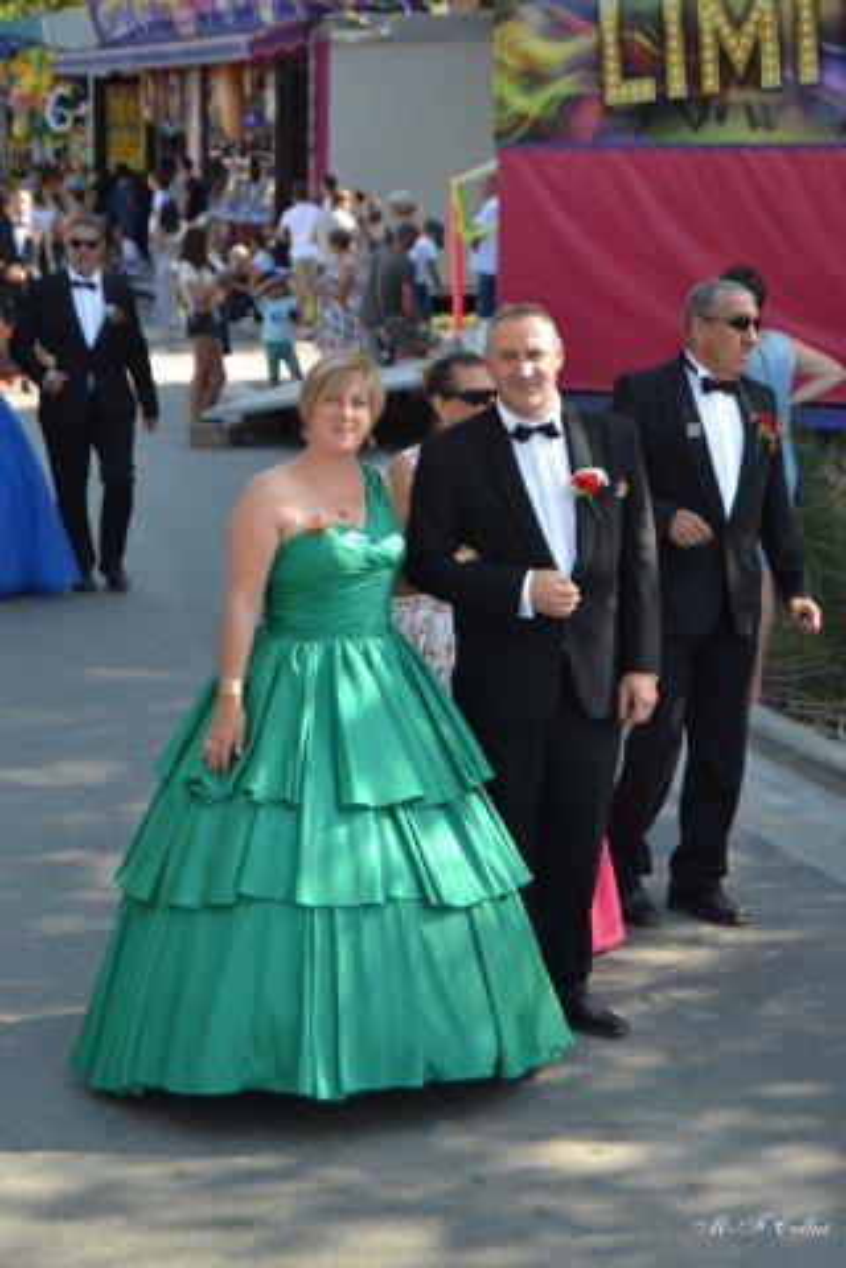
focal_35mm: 82
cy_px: 634
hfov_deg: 16.6
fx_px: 2908
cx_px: 423
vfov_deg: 24.6
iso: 140
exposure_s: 1/125
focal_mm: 55
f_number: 5.6
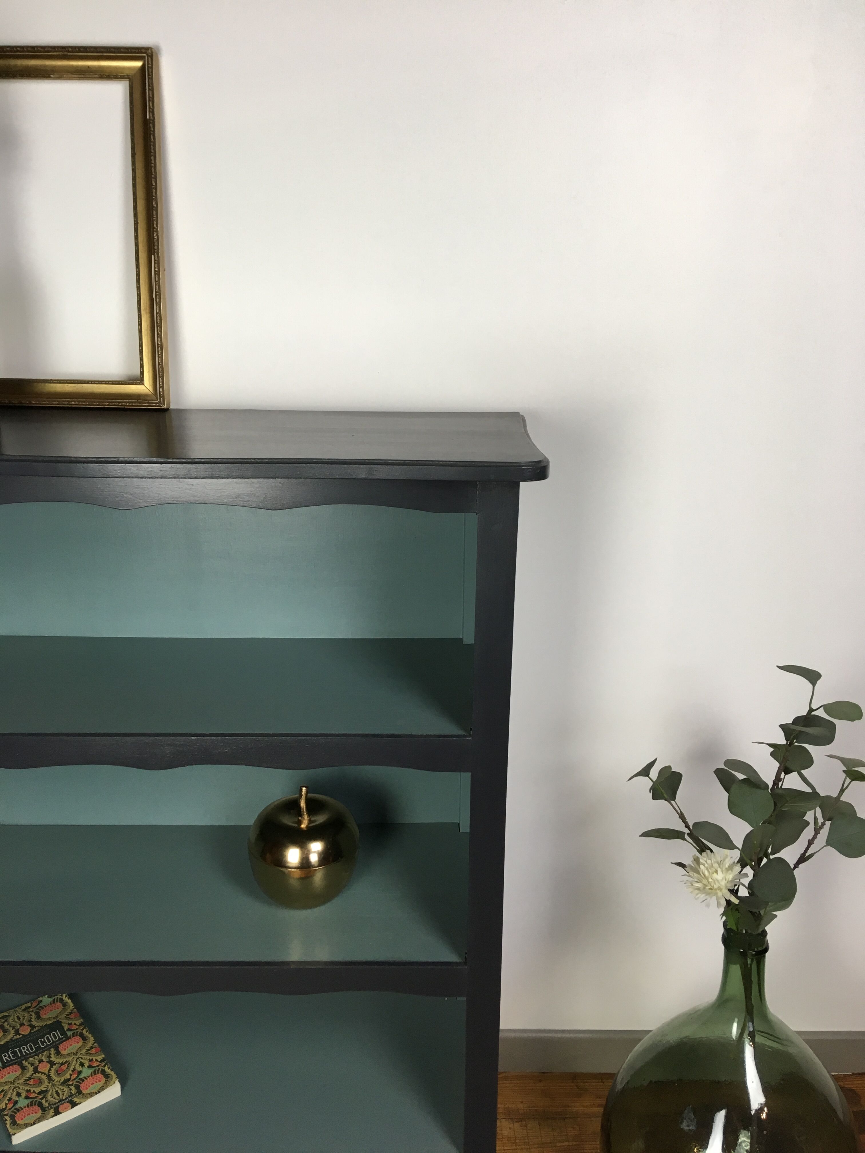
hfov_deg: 48.2
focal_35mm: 29
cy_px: 576
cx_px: 432
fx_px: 966
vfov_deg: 61.7
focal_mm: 4.15
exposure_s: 1/33
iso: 40
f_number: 2.2
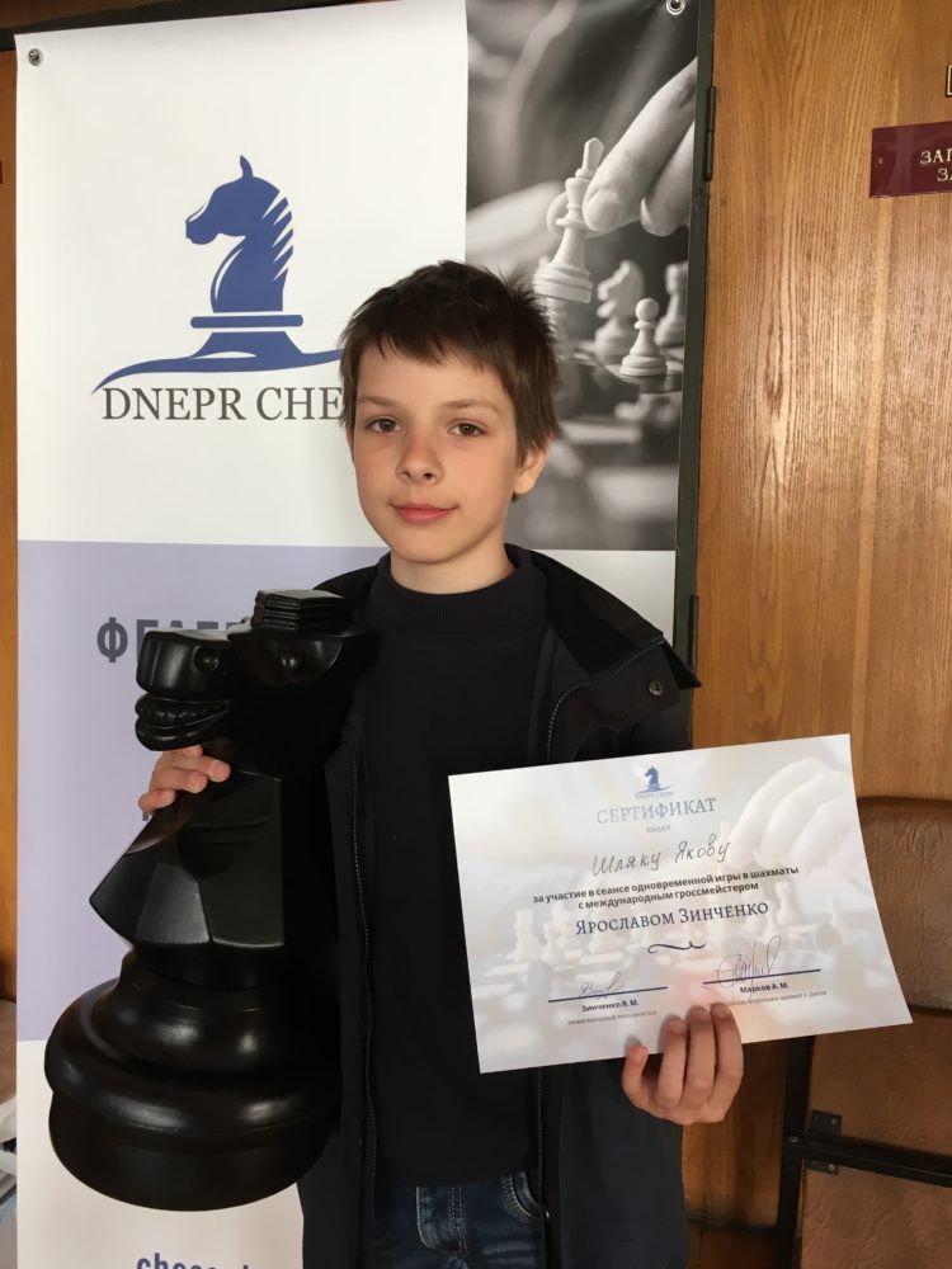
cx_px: 476
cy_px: 634
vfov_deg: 61.7
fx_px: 1063
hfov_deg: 48.2
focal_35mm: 29
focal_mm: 4.15
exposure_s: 1/33
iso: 64
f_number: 2.2
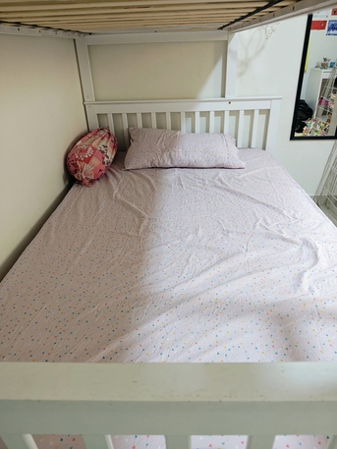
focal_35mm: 23
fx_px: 298
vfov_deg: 73.9
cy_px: 224
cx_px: 168
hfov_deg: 58.9
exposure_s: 1/100
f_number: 1.6
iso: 1100
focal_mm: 6.57
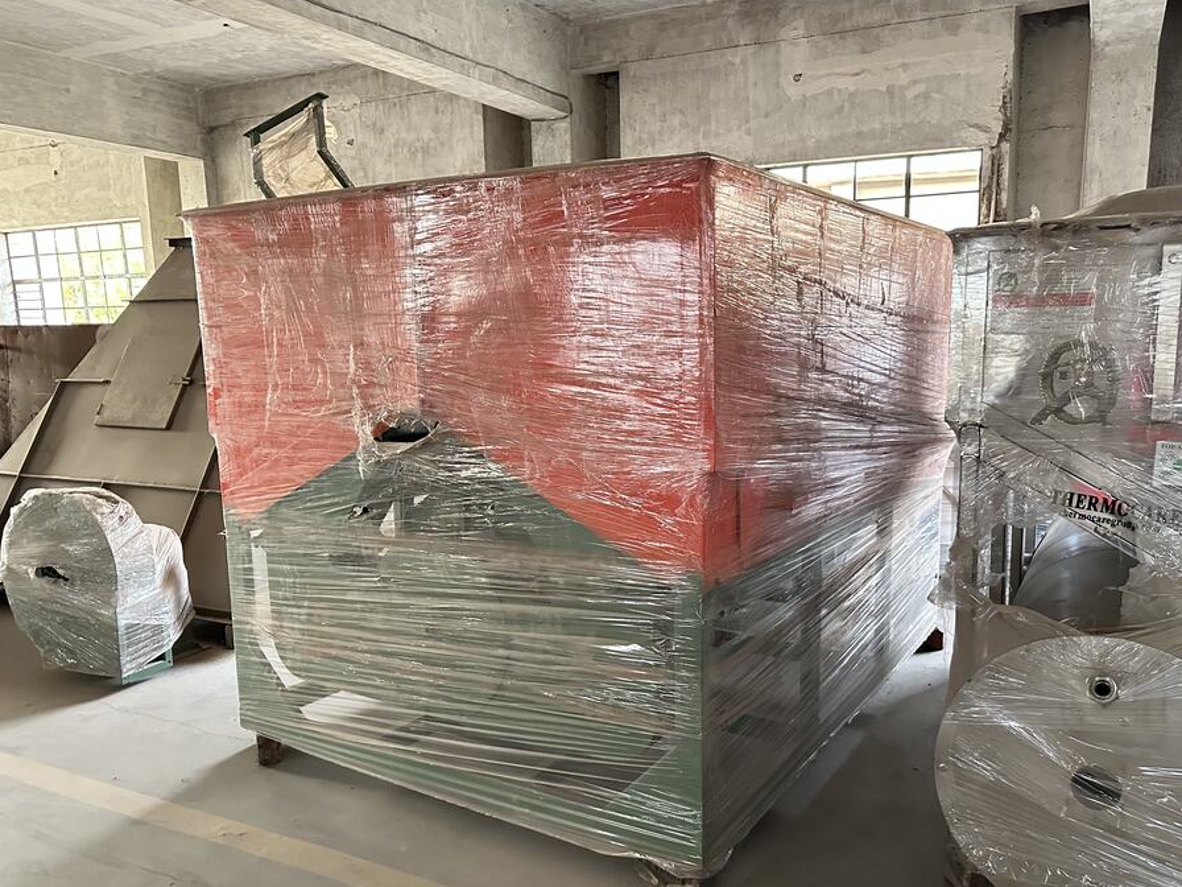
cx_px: 658
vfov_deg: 51.3
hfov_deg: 65.1
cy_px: 486
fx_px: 922
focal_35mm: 27
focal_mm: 6.86
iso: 800
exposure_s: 1/60
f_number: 1.78
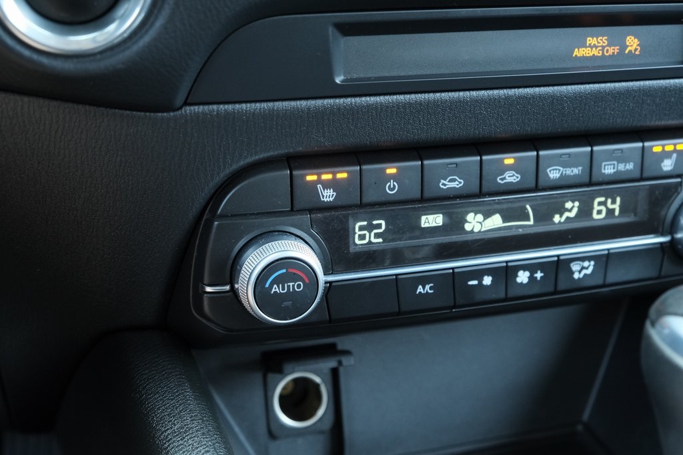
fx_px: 892
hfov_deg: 41.9
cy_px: 228
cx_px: 342
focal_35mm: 47
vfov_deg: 28.7
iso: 2500
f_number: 5
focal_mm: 31.5
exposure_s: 1/50
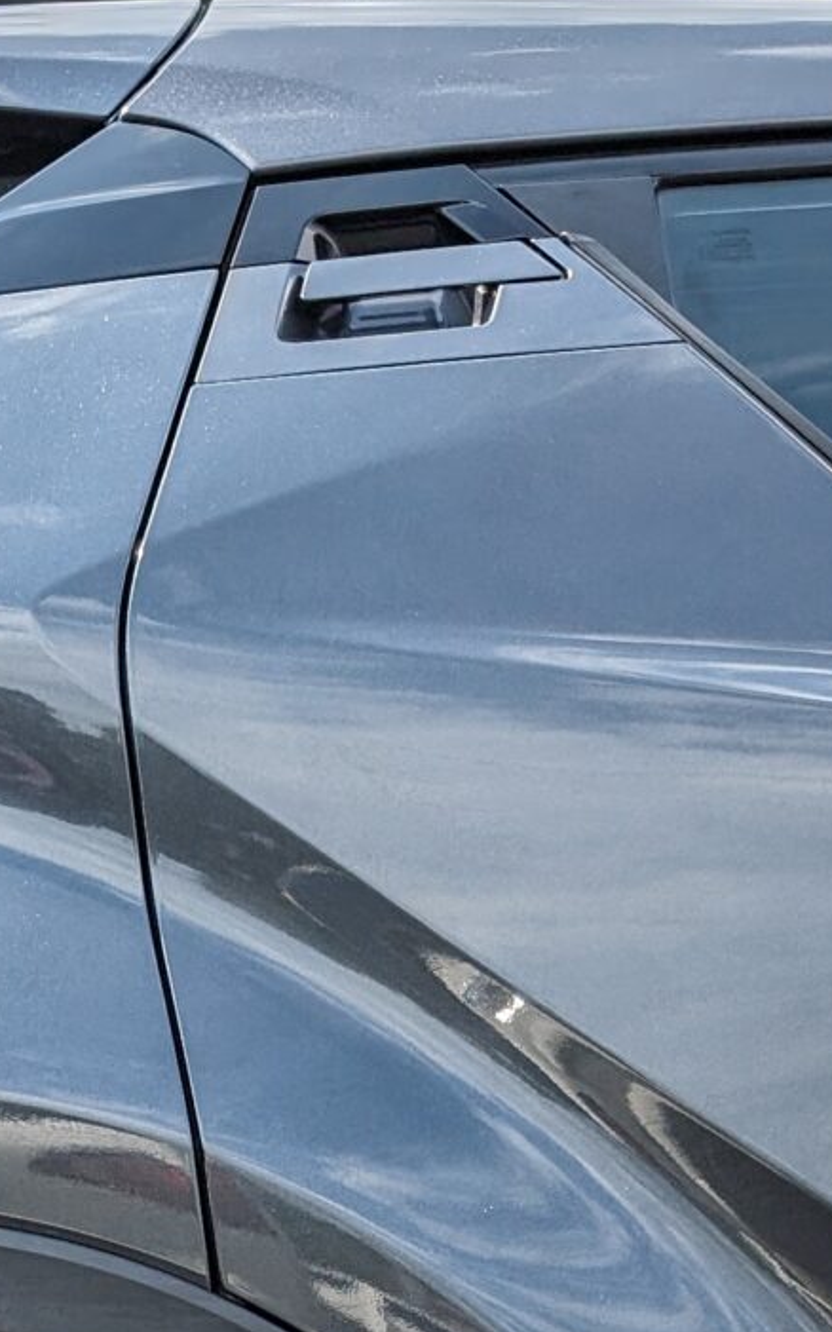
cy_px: 2297
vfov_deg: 18.3
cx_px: -106
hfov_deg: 13.7
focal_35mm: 93
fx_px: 3375
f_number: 1.68
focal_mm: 6.9
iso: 20
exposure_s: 1/635
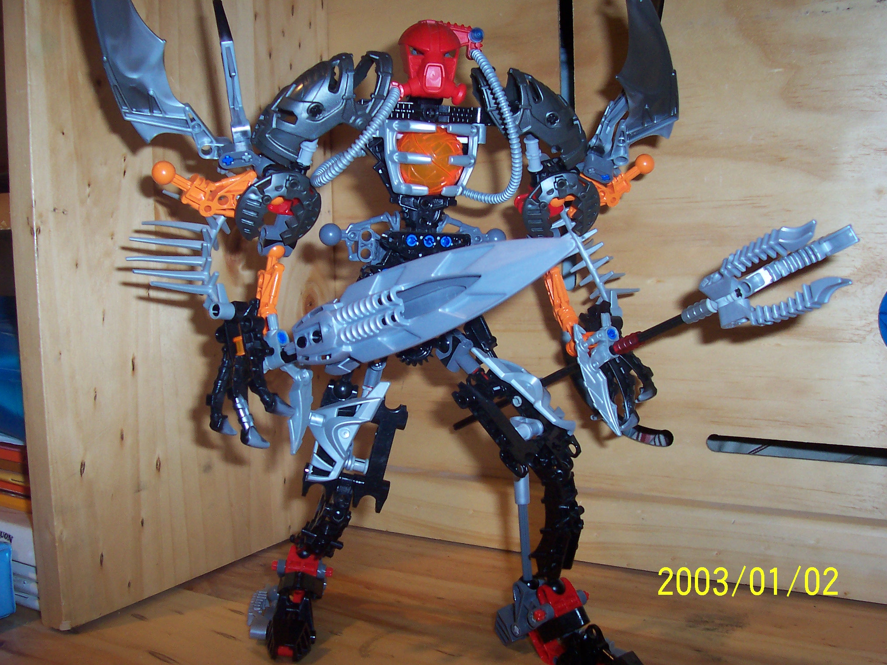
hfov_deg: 50.1
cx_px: 444
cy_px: 332
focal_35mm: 37
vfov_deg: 38.7
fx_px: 948
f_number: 2.8
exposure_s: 1/60
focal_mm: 5.6
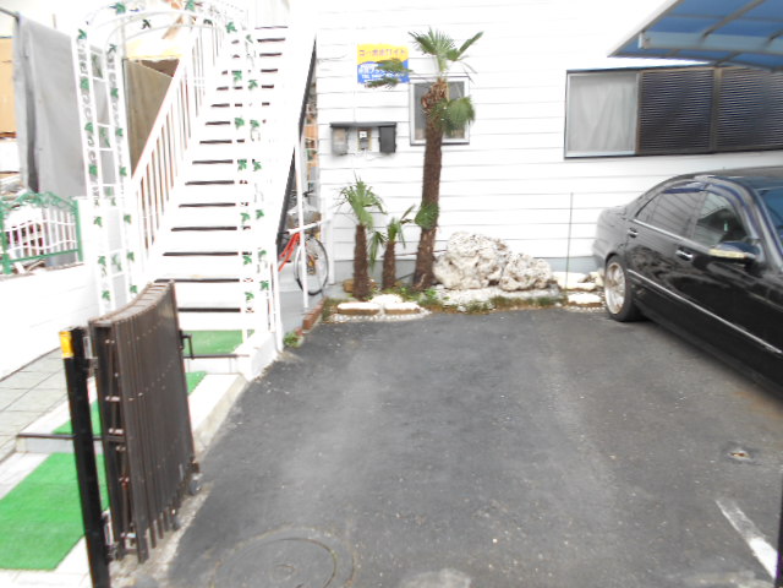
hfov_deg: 67.3
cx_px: 392
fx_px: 588
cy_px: 294
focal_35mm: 26
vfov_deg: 53.1
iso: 80
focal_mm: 4.6
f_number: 3.2
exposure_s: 1/50
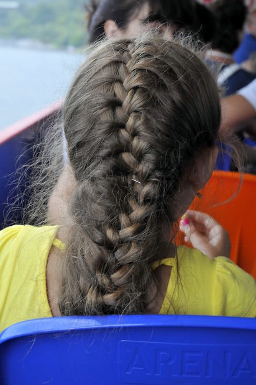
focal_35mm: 71
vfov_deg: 28.5
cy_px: 190
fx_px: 760
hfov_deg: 19.1
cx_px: 128
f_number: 6.3
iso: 800
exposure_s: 1/160
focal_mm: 46
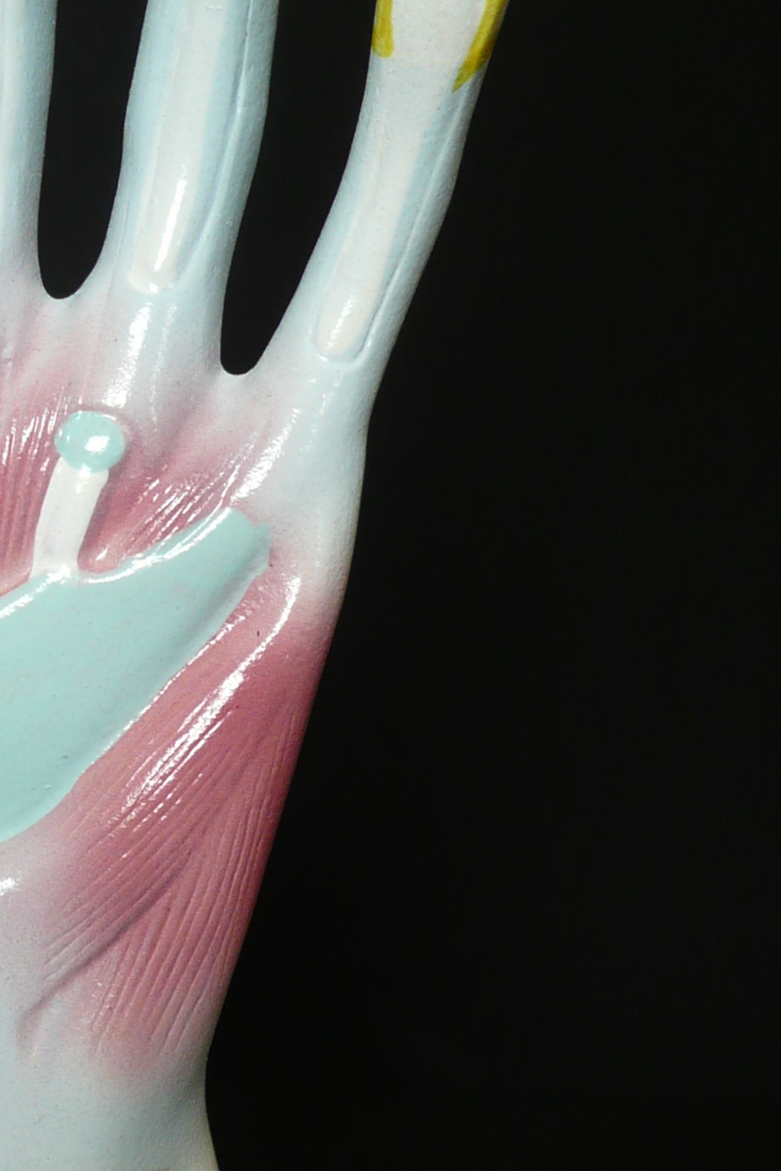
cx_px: -109
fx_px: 2310
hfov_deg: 18.4
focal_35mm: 71
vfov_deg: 28.4
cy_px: 692
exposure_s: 1/30
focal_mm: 4.9
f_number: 3.4
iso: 125
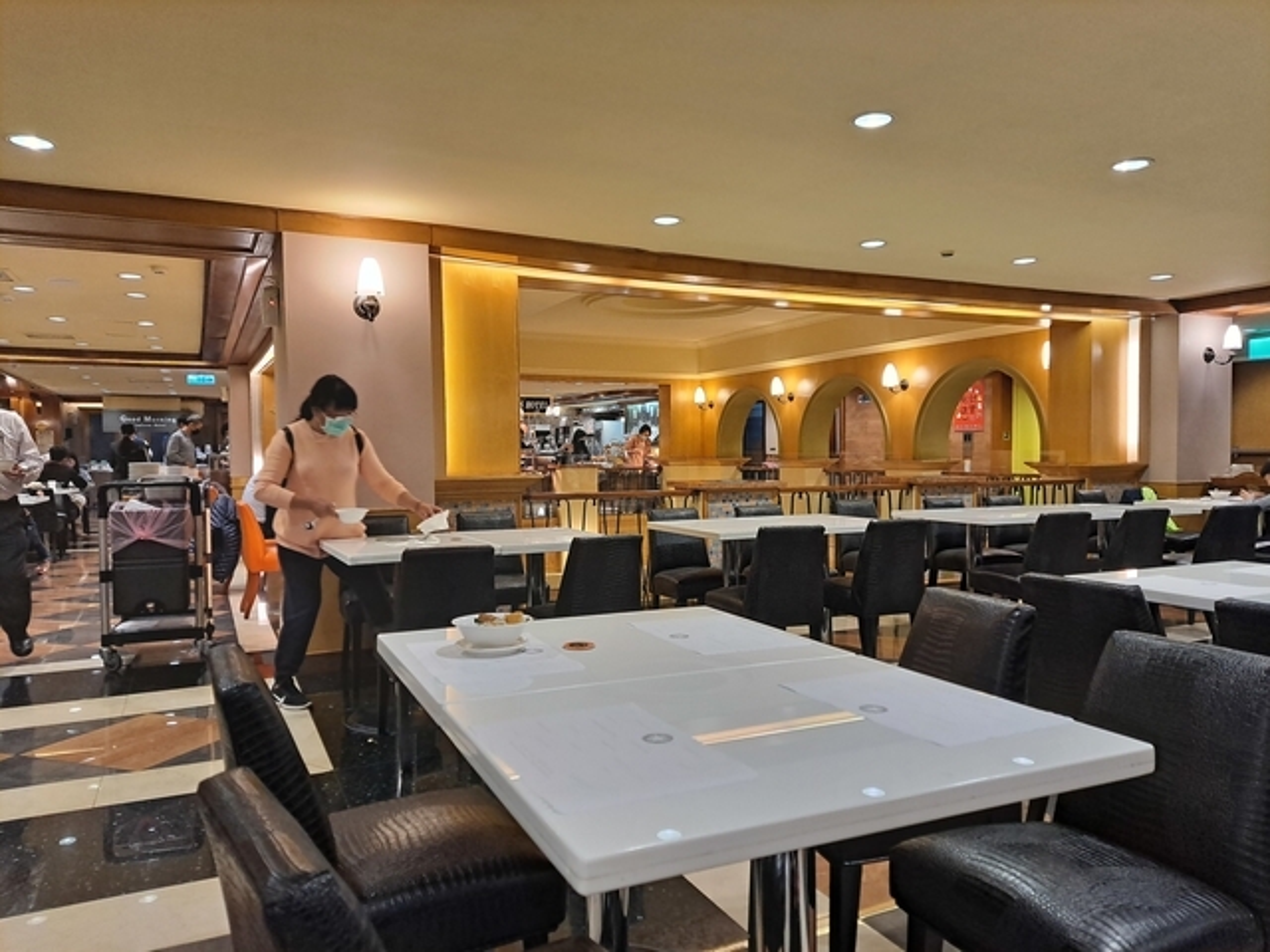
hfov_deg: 71.6
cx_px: 635
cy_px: 476
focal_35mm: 24
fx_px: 881
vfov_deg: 56.8
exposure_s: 1/60
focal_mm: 5.23
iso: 200
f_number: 1.8
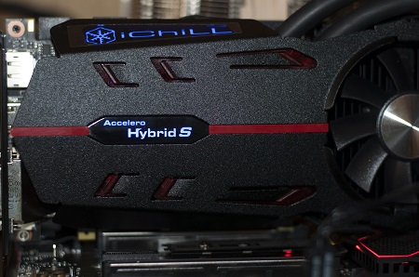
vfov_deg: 18.1
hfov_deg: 27.0
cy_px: 138
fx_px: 871
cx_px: 210
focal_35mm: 75
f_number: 2.8
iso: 320
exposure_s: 1/60
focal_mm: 50
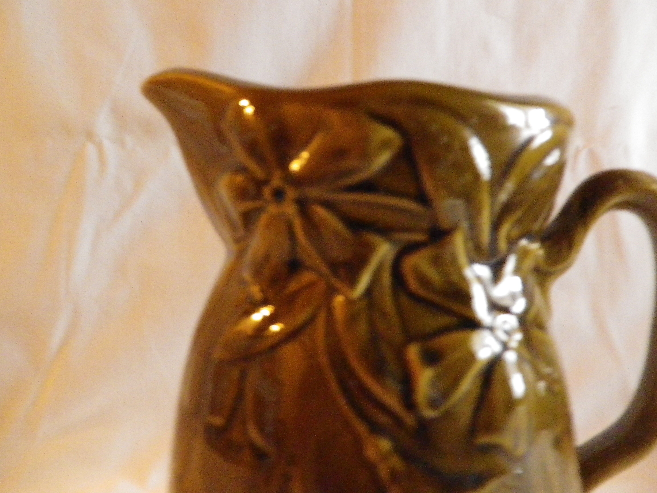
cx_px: 328
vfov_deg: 54.9
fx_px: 474
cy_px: 246
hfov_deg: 69.4
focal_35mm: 25
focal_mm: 4.5
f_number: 3.5
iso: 800
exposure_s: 1/5
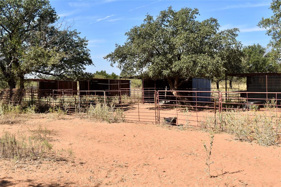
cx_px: 140
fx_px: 304
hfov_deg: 49.6
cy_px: 94
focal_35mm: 39
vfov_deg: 34.2
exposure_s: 1/200
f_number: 10
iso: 100
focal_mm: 26
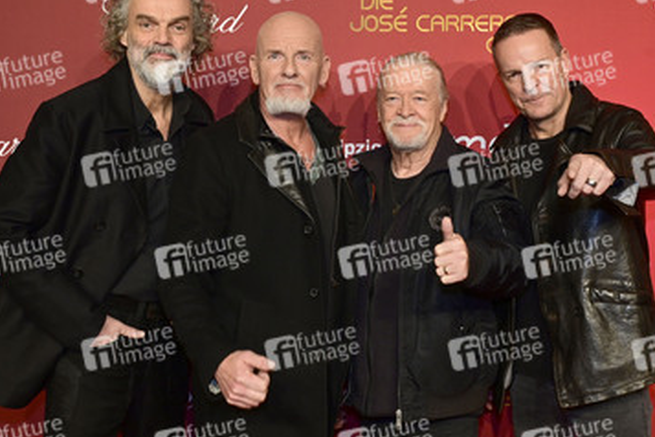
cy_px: 211
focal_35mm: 48
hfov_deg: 41.1
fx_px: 873
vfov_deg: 28.1
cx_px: 337
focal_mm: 38
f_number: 7.1
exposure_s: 1/160
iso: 1600
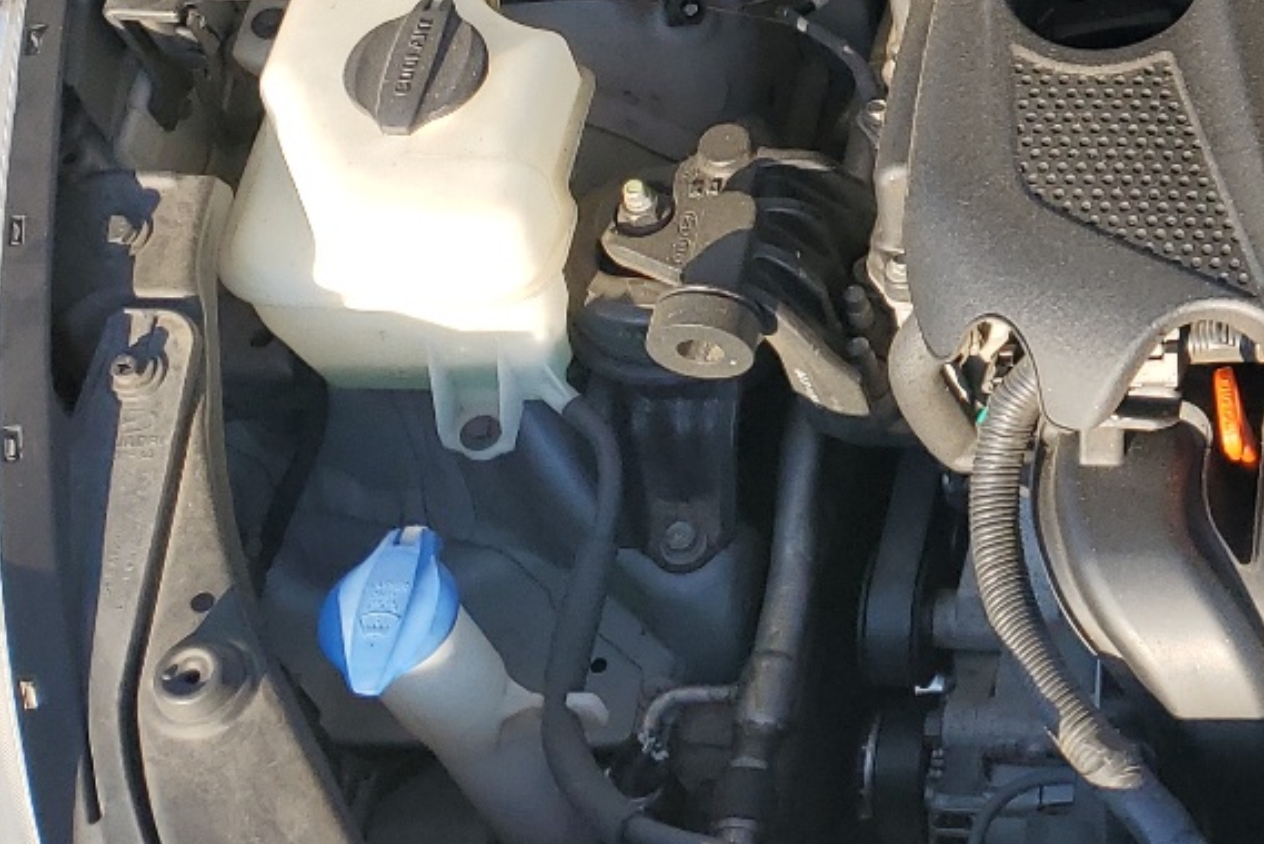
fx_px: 2670
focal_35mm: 76
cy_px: 98
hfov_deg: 22.8
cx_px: 1768
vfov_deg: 17.7
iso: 50
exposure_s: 1/769
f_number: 1.5
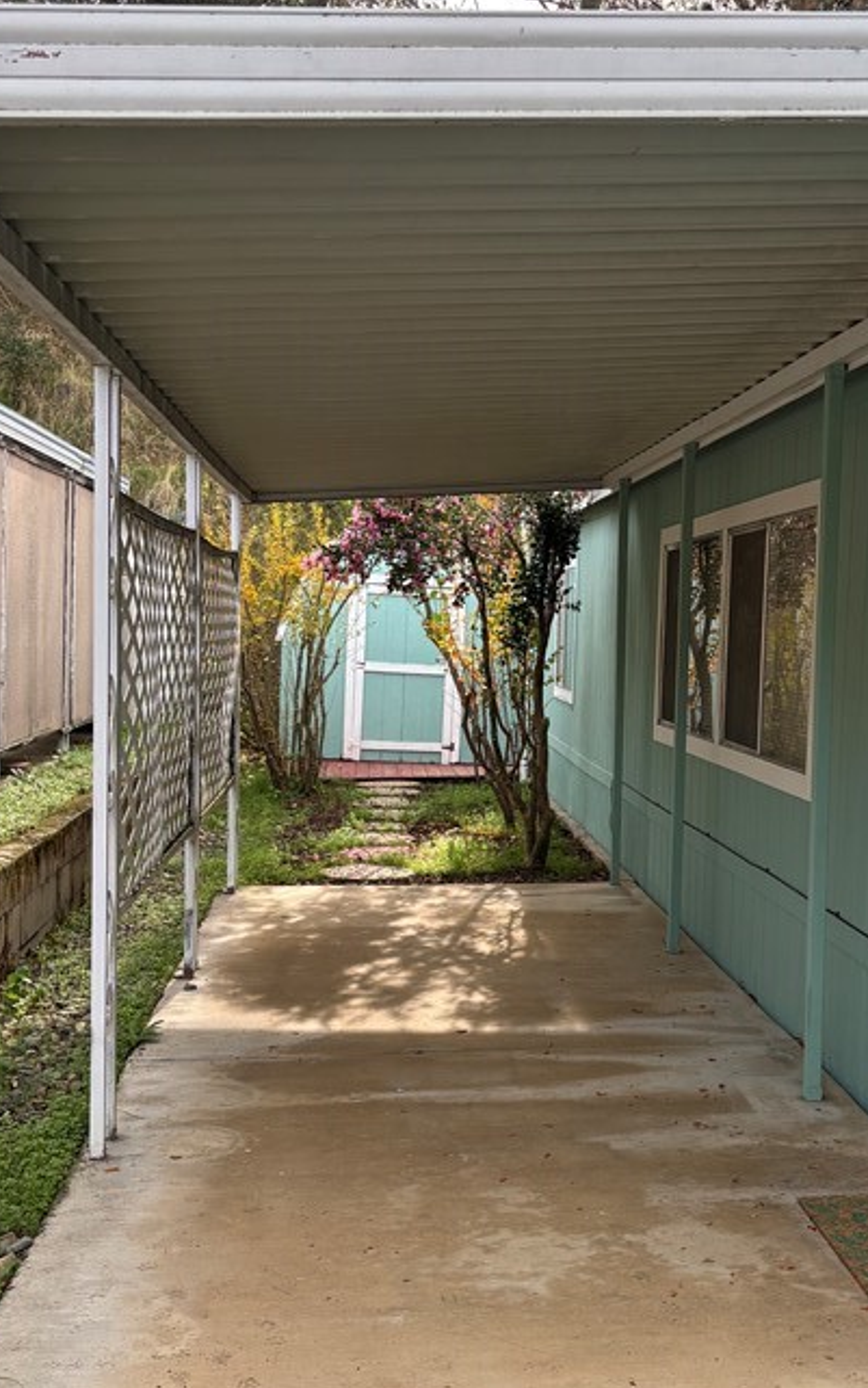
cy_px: 751
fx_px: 1664
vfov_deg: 45.2
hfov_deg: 28.8
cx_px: 660
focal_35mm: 44
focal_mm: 5.96
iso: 50
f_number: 1.6
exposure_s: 1/517
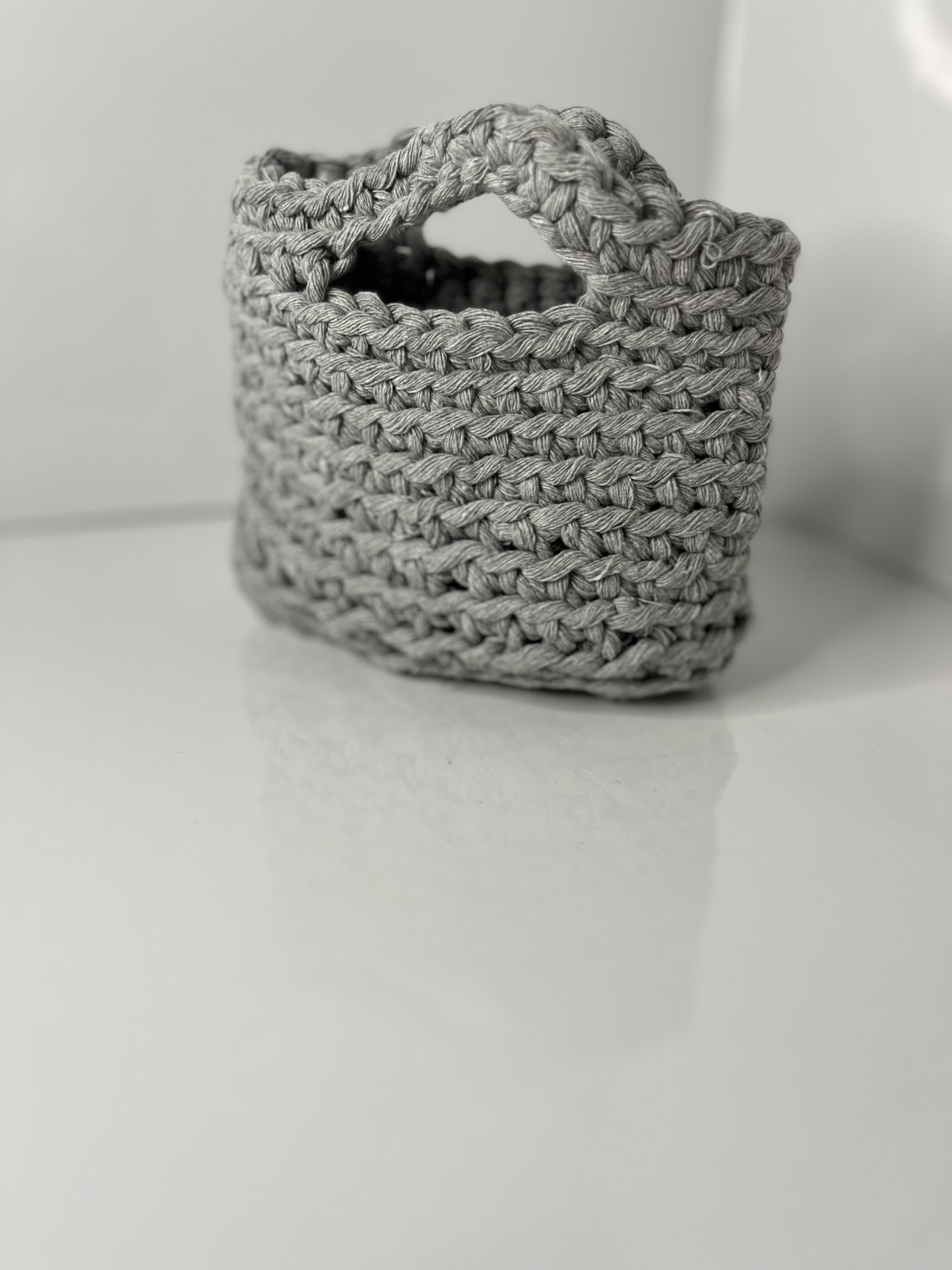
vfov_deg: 67.3
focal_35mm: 26
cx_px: 476
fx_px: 953
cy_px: 635
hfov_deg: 53.1
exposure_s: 1/120
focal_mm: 5.1
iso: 80
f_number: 1.6
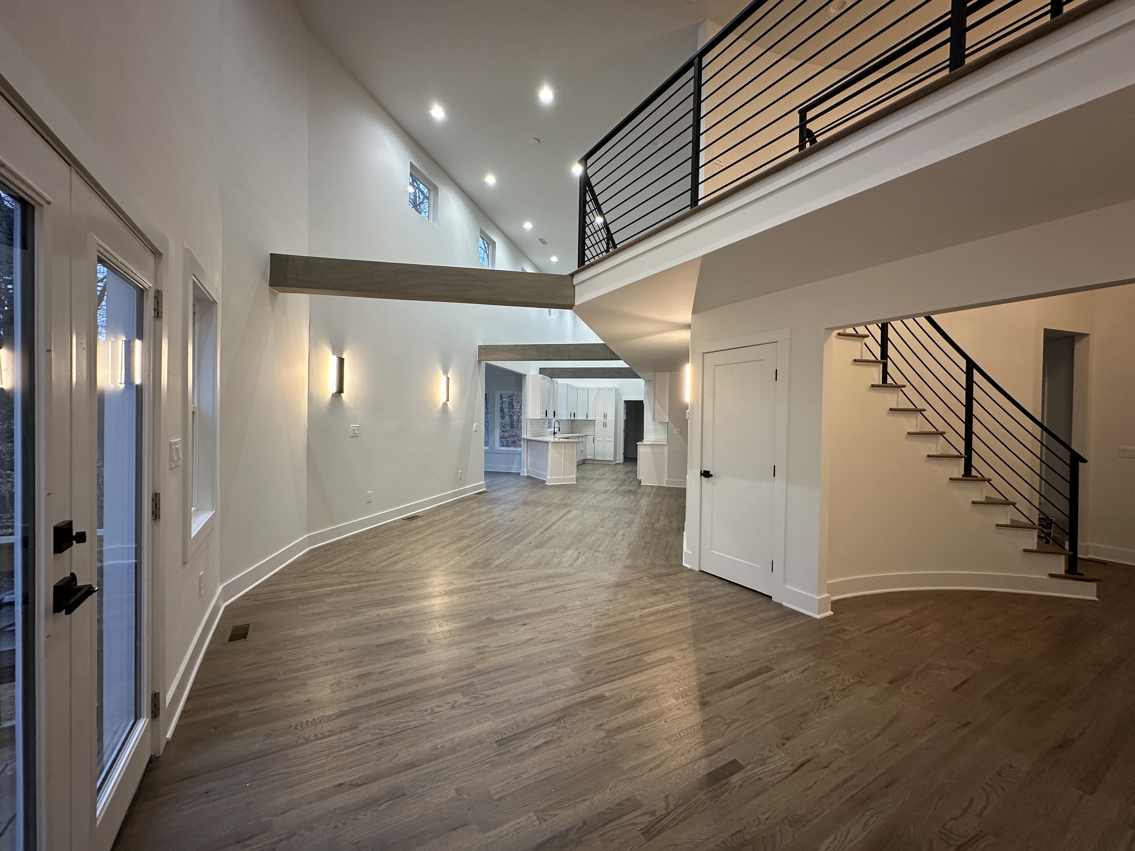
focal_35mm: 14
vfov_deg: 85.7
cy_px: 426
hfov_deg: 102.1
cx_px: 568
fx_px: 459
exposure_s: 1/60
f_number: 2.2
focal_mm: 2.22
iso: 160
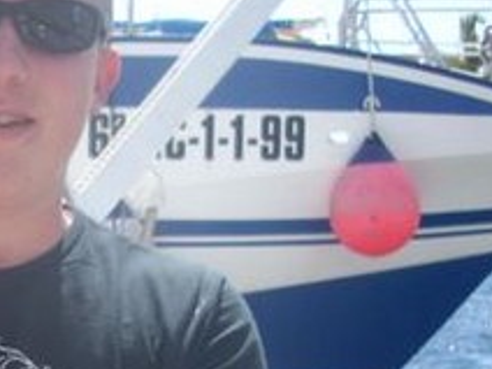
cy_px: 374
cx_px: -53
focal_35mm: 110
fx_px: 1563
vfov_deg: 13.3
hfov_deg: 17.3
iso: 64
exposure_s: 1/155
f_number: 5.6
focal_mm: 6.2
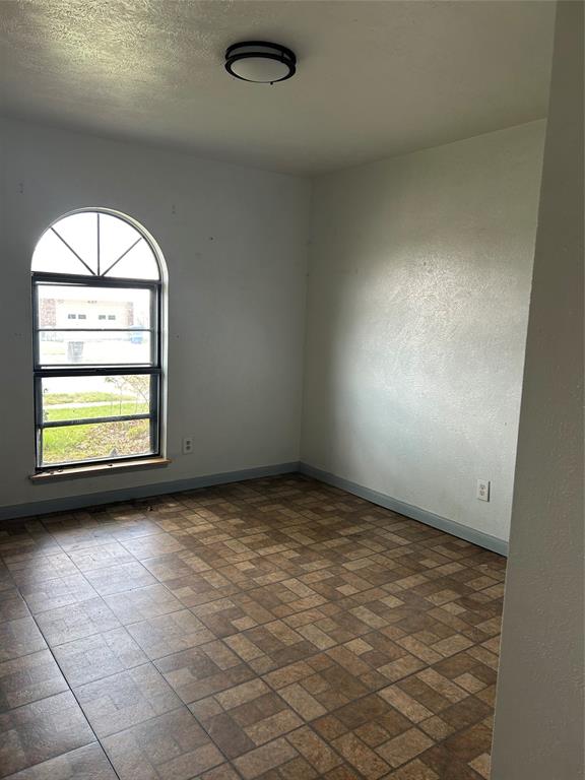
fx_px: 586
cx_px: 292
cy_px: 390
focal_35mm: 26
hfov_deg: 53.1
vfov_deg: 67.3
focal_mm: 5.7
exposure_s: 1/121
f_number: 1.5
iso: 100
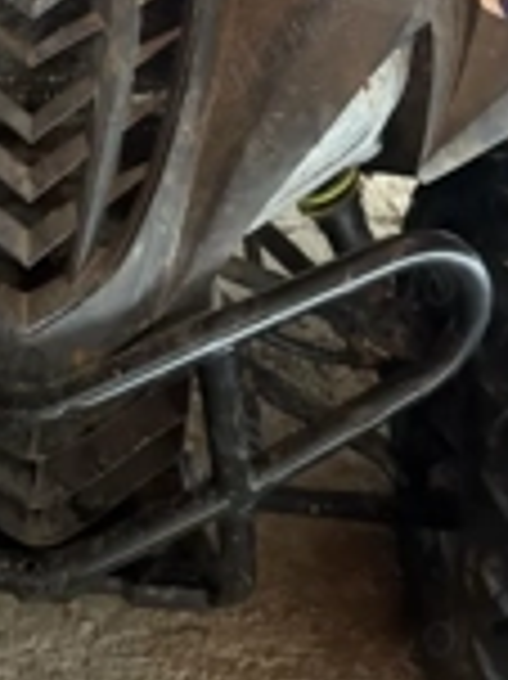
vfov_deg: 27.3
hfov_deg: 20.8
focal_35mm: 69
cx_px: 54
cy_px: 77
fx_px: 1352
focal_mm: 5.96
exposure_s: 1/30
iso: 800
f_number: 1.6
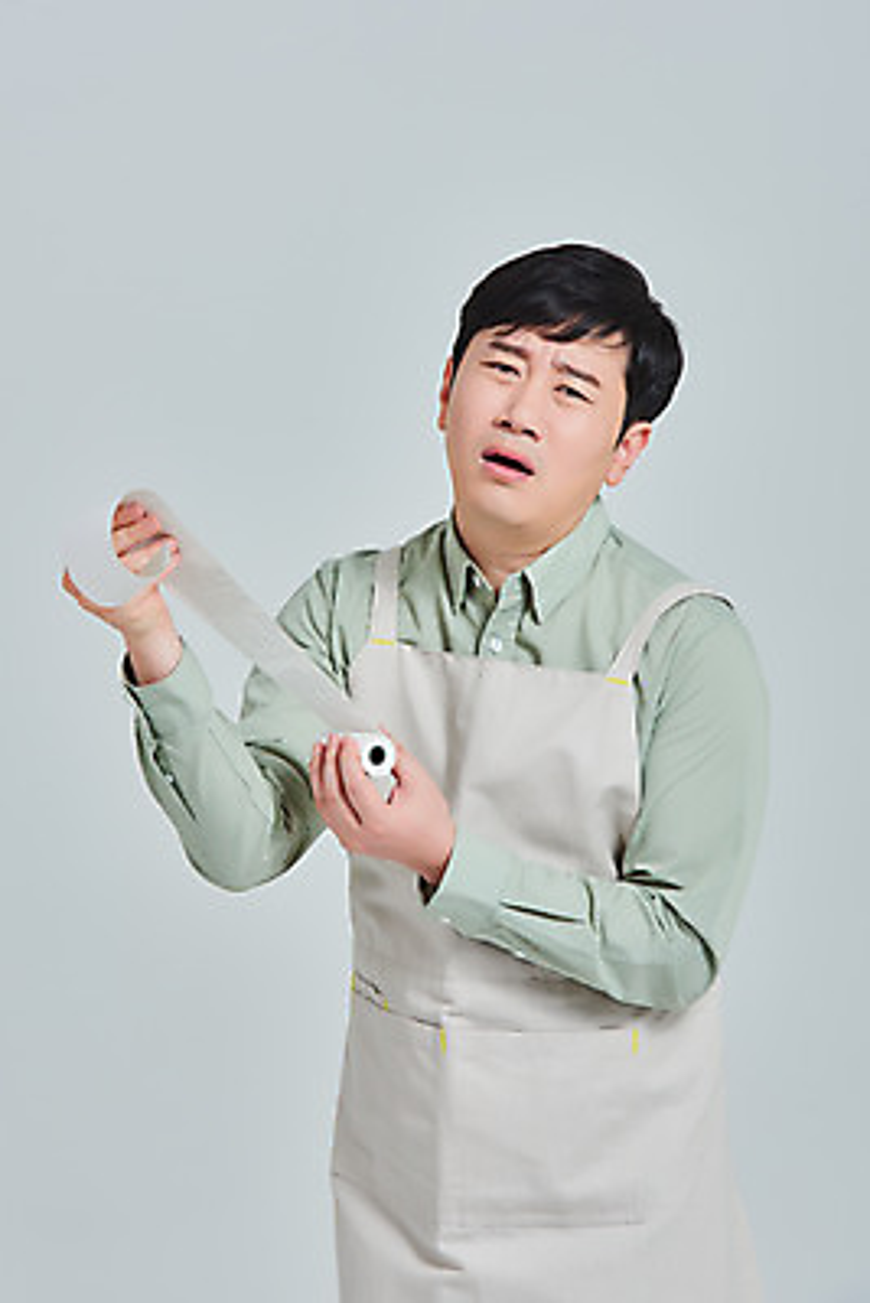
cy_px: 652
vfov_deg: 14.1
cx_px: 435
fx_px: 5251
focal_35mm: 145
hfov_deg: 9.5
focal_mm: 145
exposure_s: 1/125
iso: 100
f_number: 14
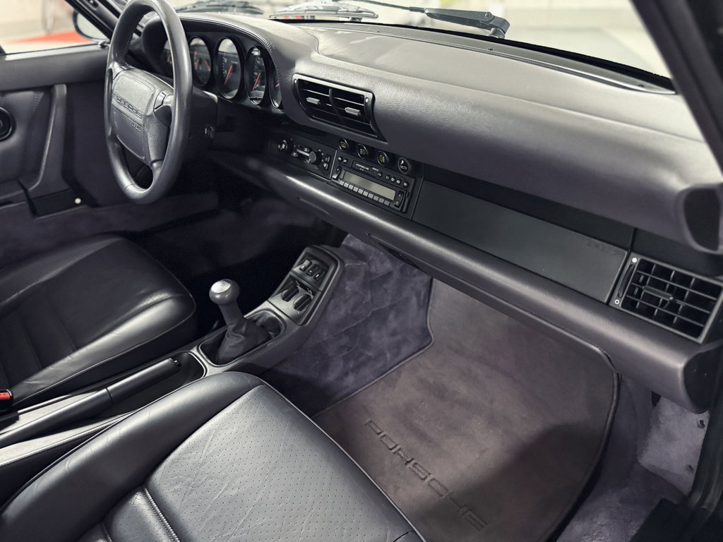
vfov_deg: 56.8
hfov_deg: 71.6
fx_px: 501
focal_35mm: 24
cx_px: 362
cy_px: 271
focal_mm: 6.76
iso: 1000
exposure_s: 1/33
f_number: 1.78
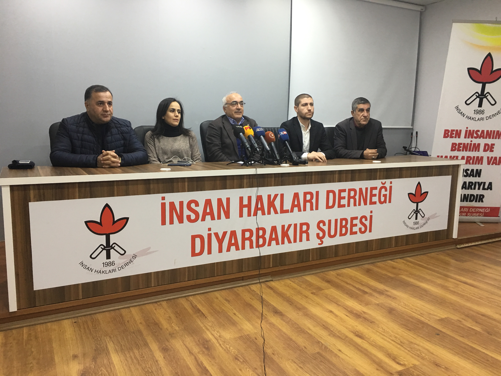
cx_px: 250
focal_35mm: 29
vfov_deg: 48.2
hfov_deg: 61.7
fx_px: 420
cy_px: 188
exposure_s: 1/15
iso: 50
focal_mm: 4.15
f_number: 2.2
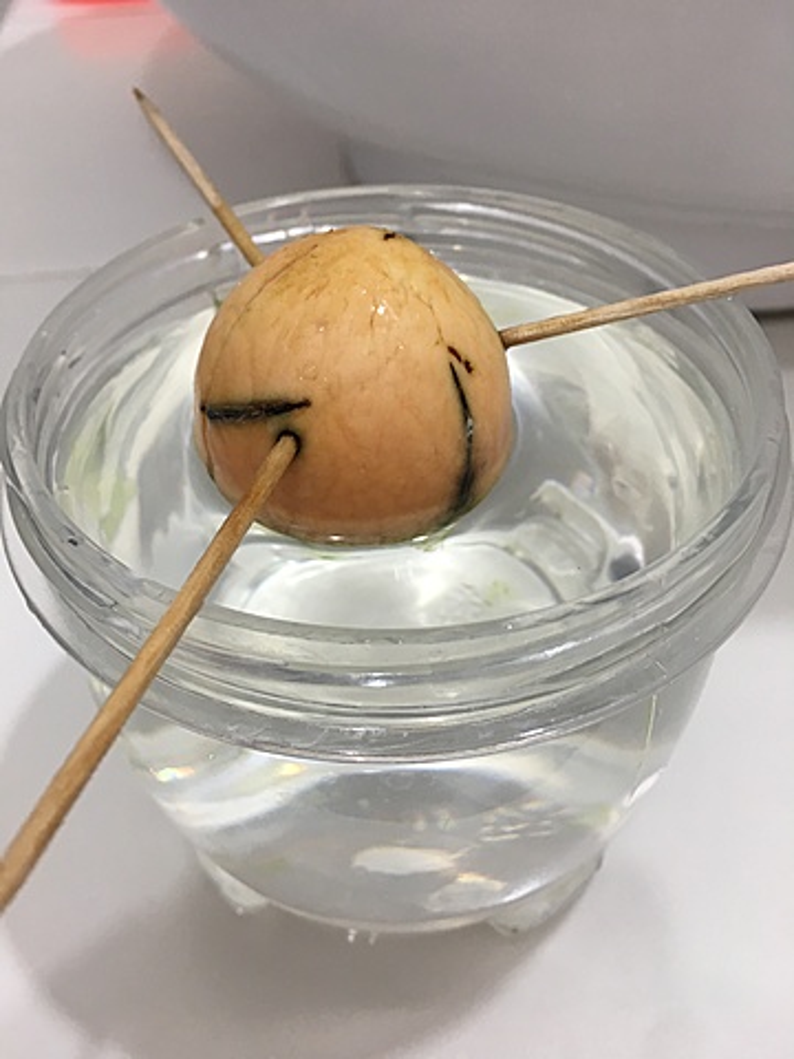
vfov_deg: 61.7
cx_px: 397
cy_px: 530
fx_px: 887
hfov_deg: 48.2
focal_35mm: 29
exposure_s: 1/30
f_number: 2.2
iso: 50
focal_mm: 4.15
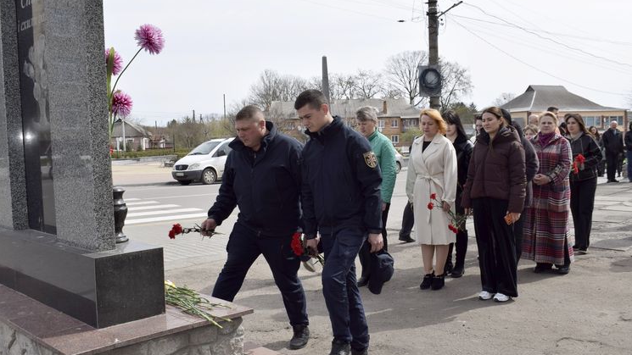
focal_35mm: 38
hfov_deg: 52.8
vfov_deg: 31.2
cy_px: 181
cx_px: 316
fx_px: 637
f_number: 9
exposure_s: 1/200
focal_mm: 24
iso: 100
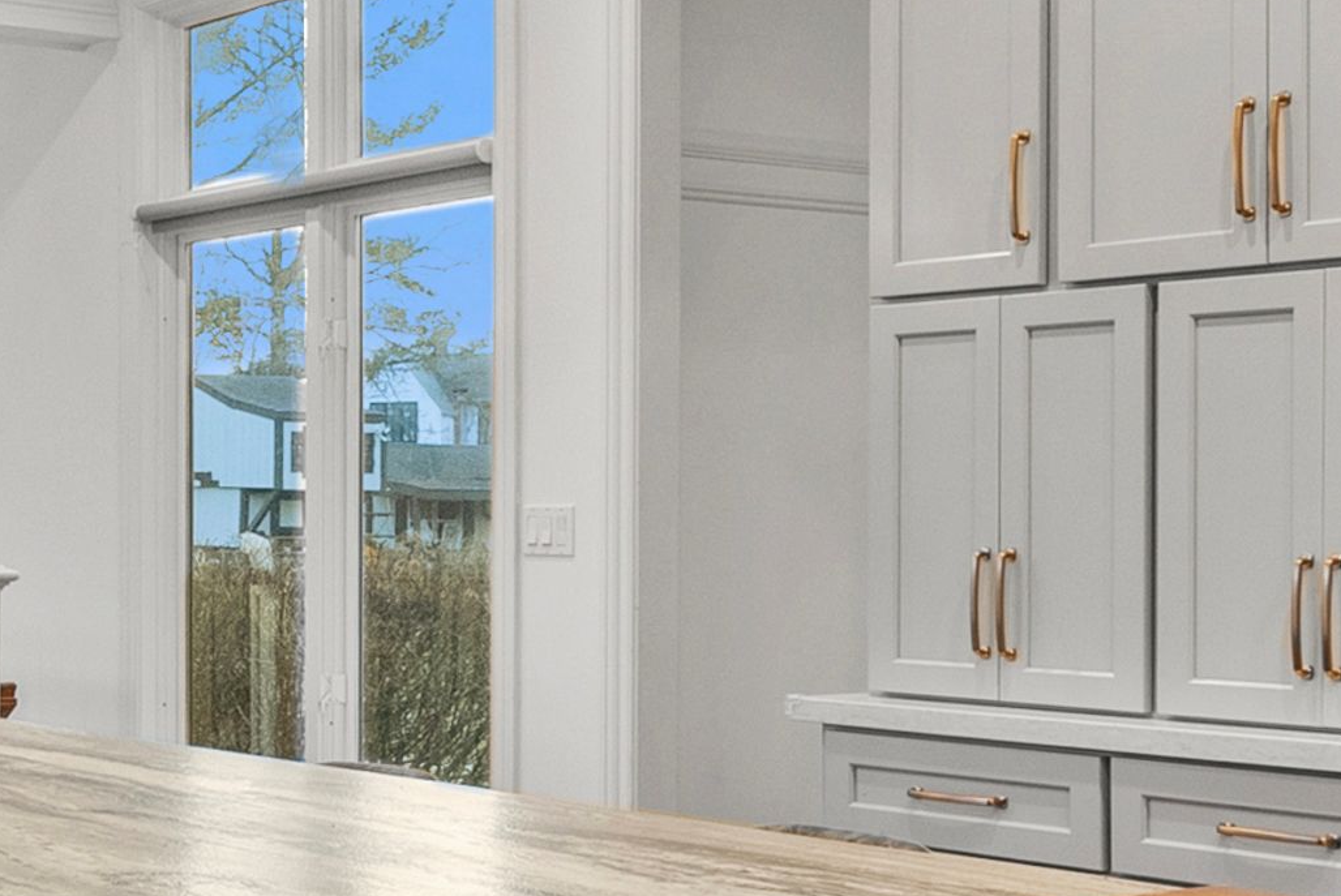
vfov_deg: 20.6
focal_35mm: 66
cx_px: 86
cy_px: 502
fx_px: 2460
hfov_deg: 29.0
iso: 1000
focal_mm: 16
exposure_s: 1/6
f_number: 8
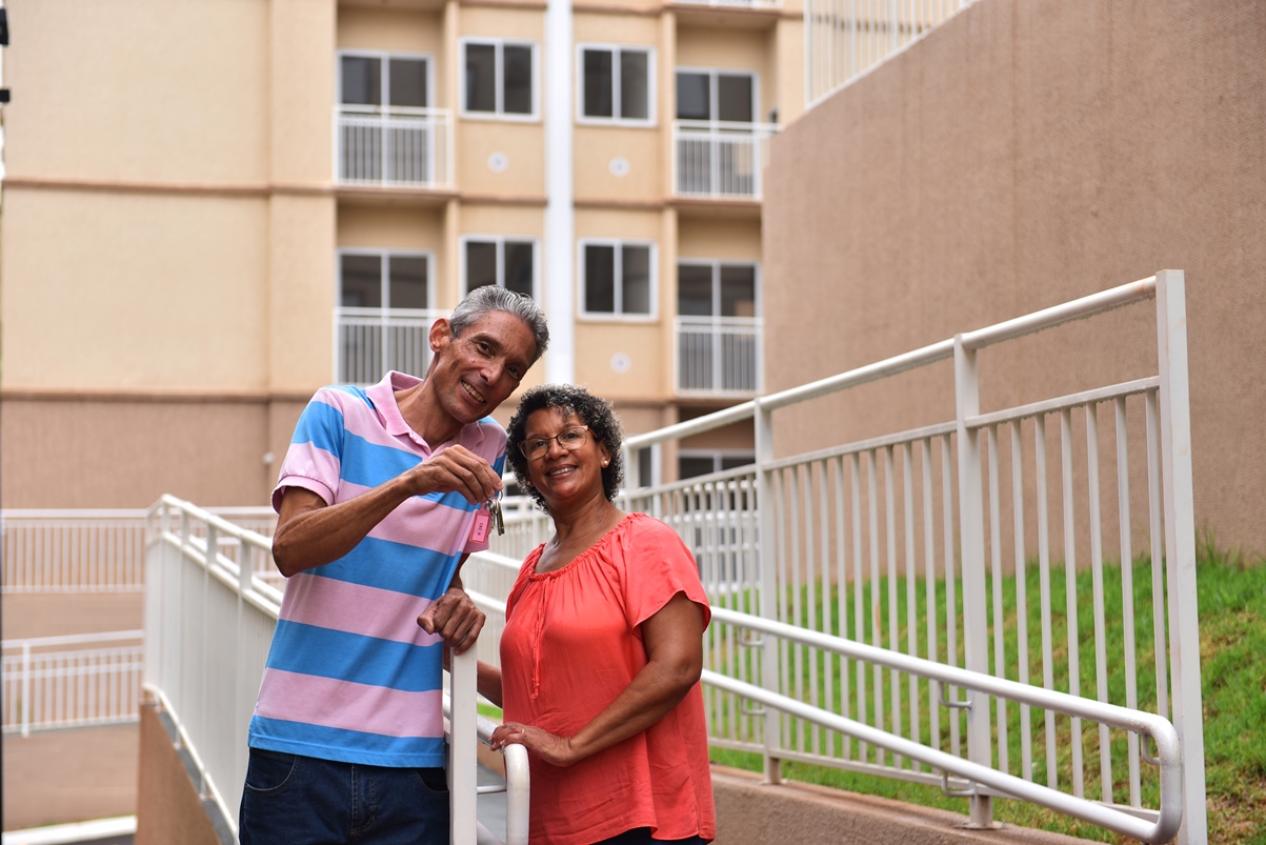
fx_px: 2462
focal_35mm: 70
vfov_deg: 19.5
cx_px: 633
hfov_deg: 28.8
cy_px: 422
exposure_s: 1/250
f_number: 3.5
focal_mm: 70
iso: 200
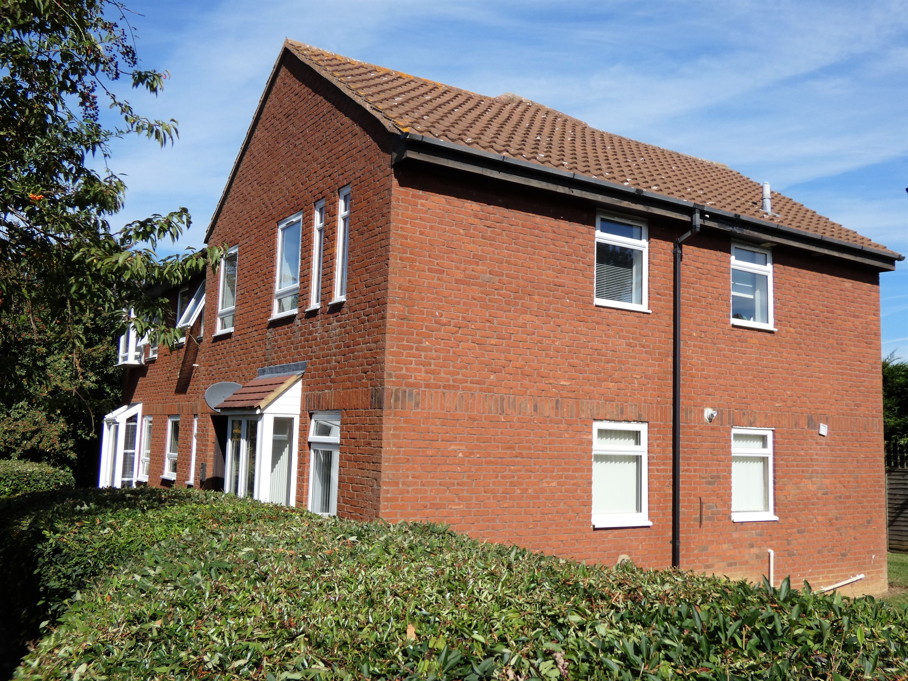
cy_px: 340
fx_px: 839
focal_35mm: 32
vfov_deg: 44.2
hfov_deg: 56.8
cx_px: 454
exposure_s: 1/800
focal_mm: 5.8
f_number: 4
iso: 80
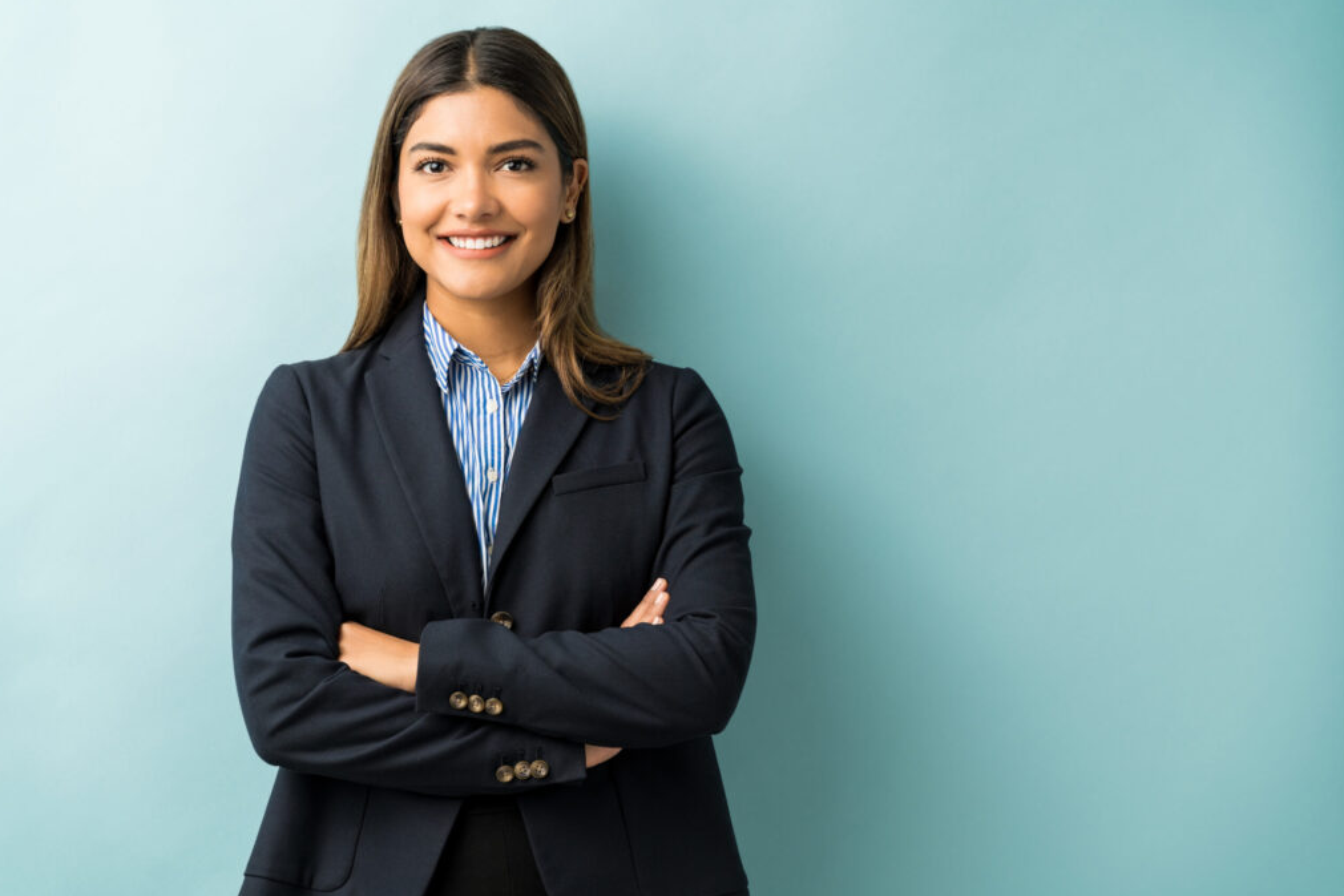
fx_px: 2837
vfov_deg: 17.9
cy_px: 449
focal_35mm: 76
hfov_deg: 26.7
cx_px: 673
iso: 100
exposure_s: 1/250
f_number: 5
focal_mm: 75
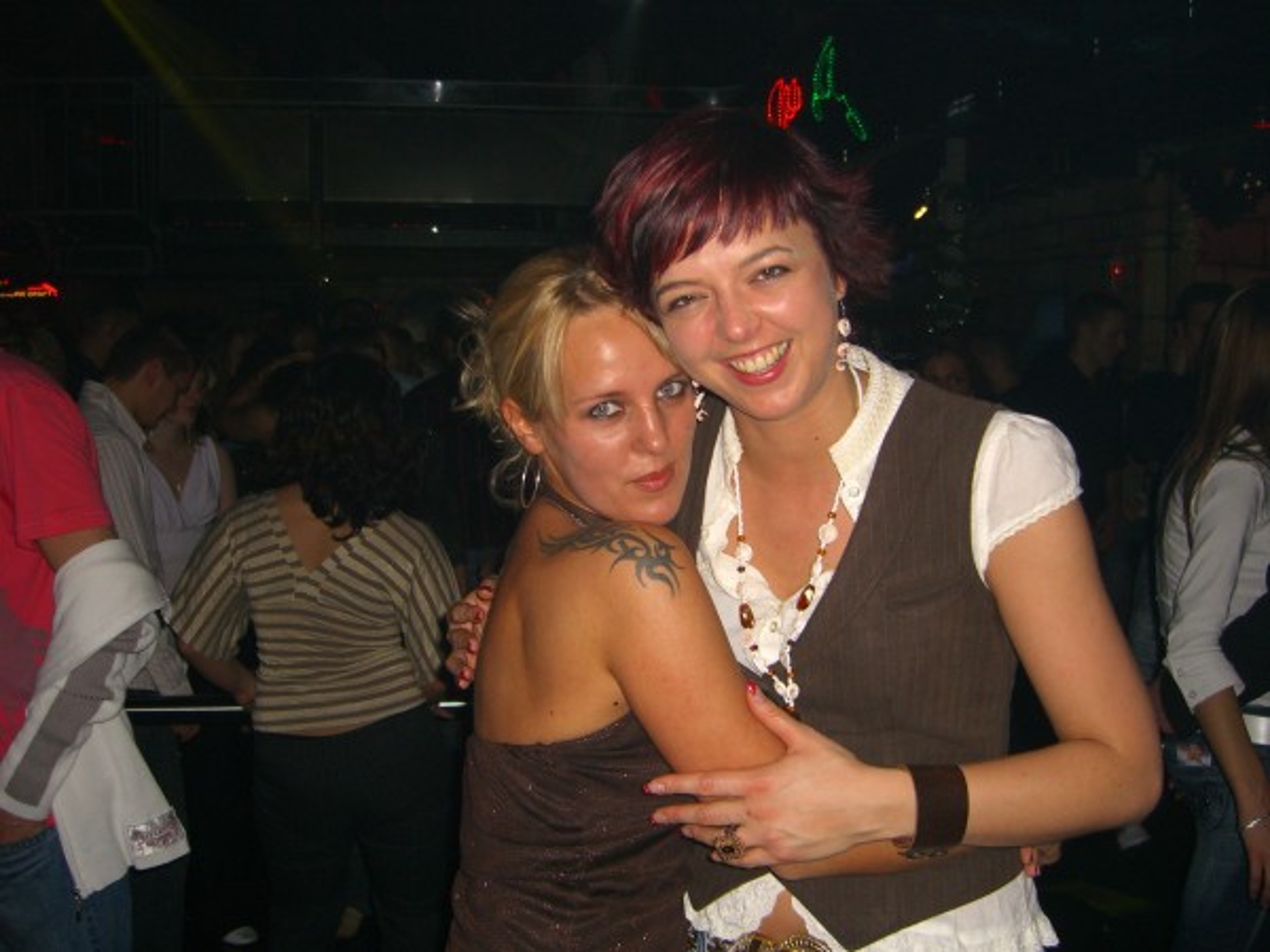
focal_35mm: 38
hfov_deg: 49.0
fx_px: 1394
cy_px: 476
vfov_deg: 37.7
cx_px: 635
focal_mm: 7.9
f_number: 2.8
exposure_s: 1/60
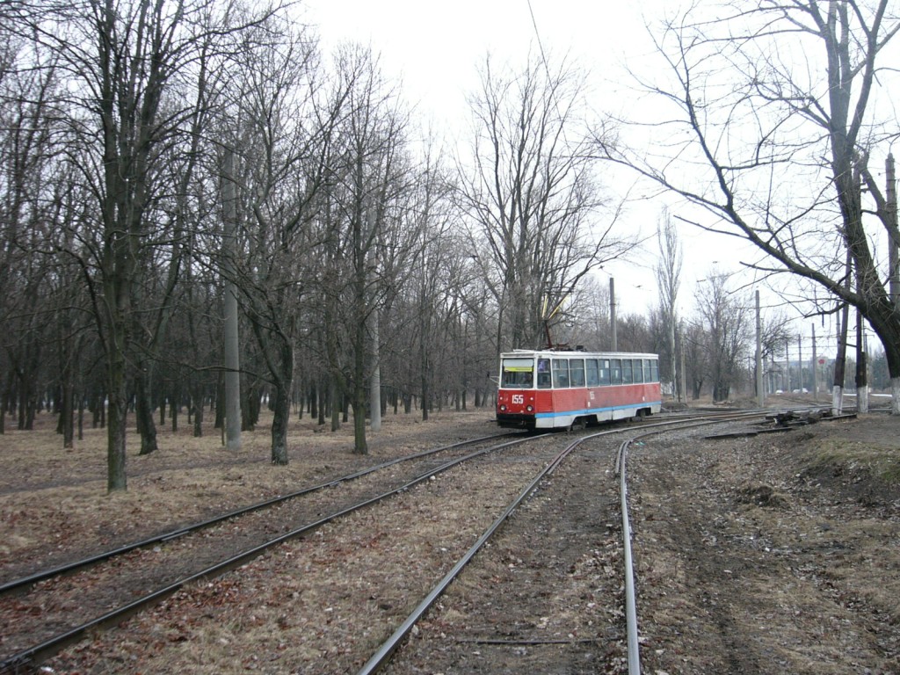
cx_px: 450
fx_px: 1014
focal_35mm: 39
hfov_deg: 47.9
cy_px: 338
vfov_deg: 36.8
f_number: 2.9
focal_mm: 6.5
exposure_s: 1/30
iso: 100
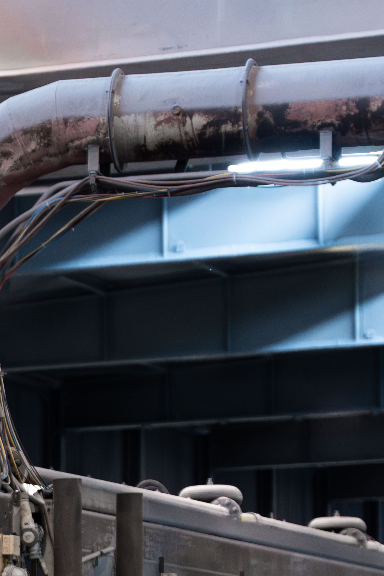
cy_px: 685
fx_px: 3488
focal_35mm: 218
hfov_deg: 6.2
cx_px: -304
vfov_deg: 9.3
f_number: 3.5
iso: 2000
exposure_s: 1/100
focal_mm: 60
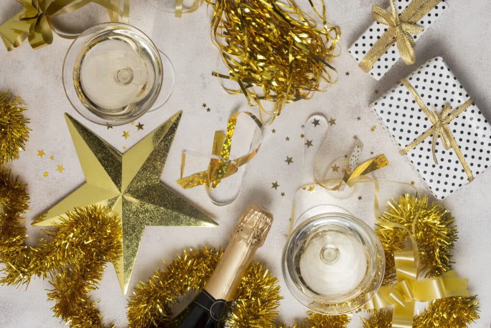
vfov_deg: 25.8
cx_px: 246
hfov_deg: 37.8
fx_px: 716
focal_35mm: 52
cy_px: 164
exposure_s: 1/60
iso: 250
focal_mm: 35
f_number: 8
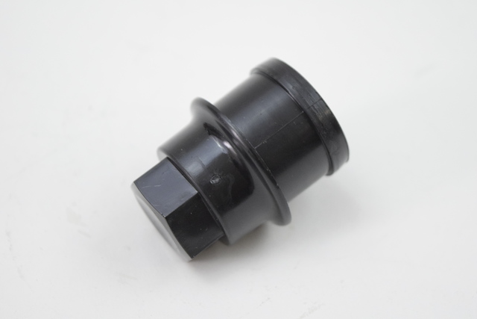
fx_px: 1093
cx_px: 238
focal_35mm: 82
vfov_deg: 16.6
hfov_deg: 24.6
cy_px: 160
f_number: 5.6
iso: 2800
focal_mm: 55
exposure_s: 1/60
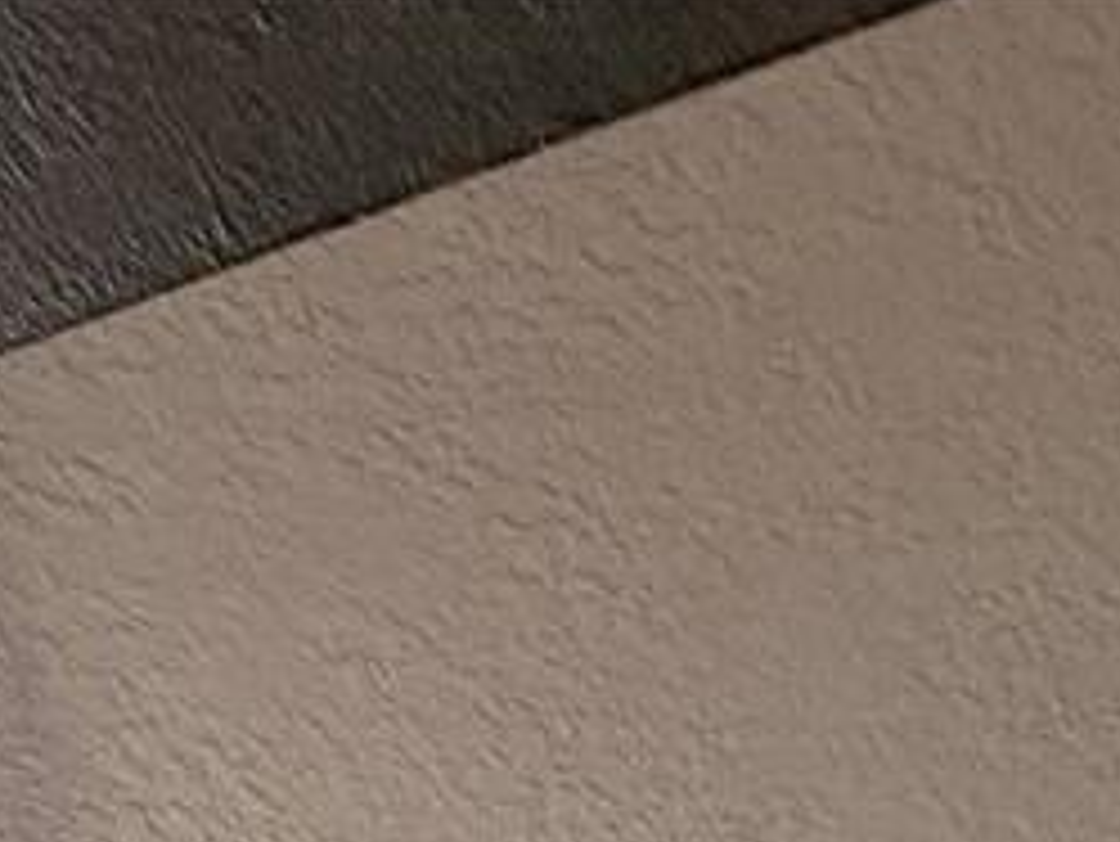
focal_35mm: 90
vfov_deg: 10.4
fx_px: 2913
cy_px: 2679
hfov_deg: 20.4
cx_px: 1336
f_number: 2.2
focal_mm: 2.22
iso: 200
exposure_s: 1/120
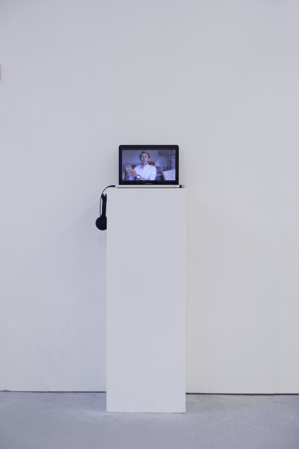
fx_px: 623
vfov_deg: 39.6
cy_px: 224
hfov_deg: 27.0
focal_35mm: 50
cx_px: 150
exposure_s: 1/60
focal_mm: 18.51
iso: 125
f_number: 2.8
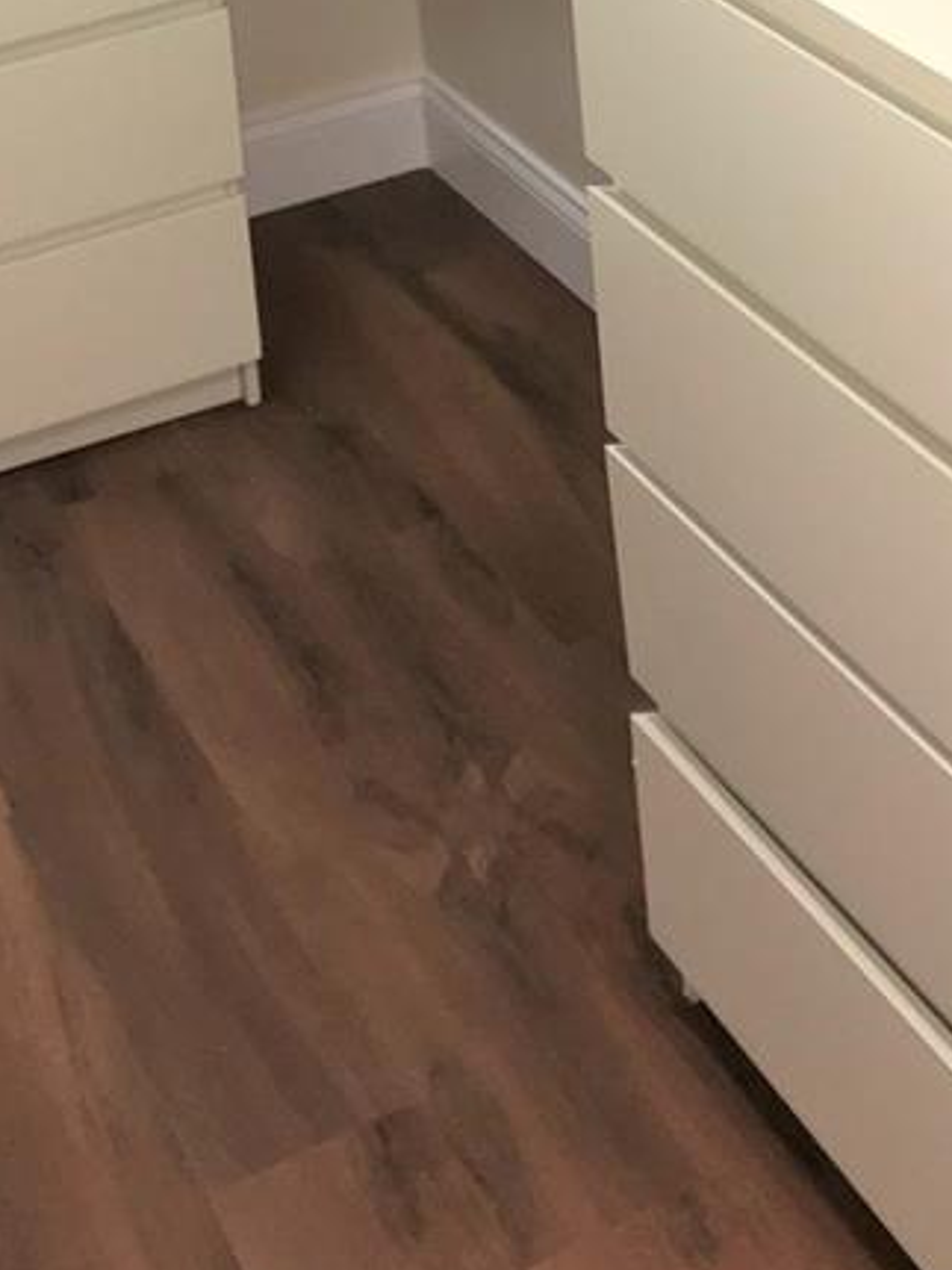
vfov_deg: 22.2
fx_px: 2862
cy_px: -418
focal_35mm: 78
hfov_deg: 18.8
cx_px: 704
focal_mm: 3.99
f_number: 1.8
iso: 25
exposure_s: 1/30
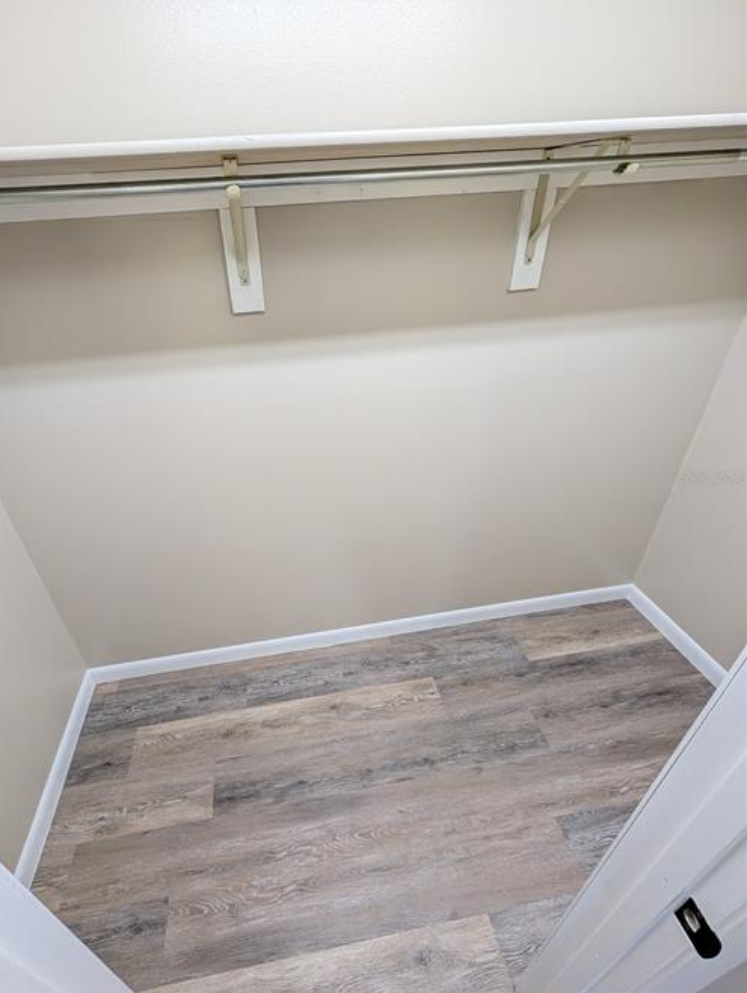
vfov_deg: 101.9
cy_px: 477
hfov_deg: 85.1
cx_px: 312
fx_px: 402
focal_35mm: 14
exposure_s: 1/126
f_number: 1.7
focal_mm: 2.02
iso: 49
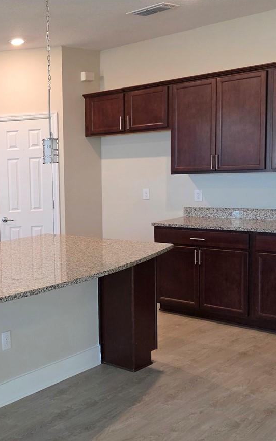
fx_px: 541
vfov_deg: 44.3
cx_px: -54
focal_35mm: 45
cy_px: 234
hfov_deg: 25.7
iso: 320
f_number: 1.7
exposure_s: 1/120
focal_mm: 6.3
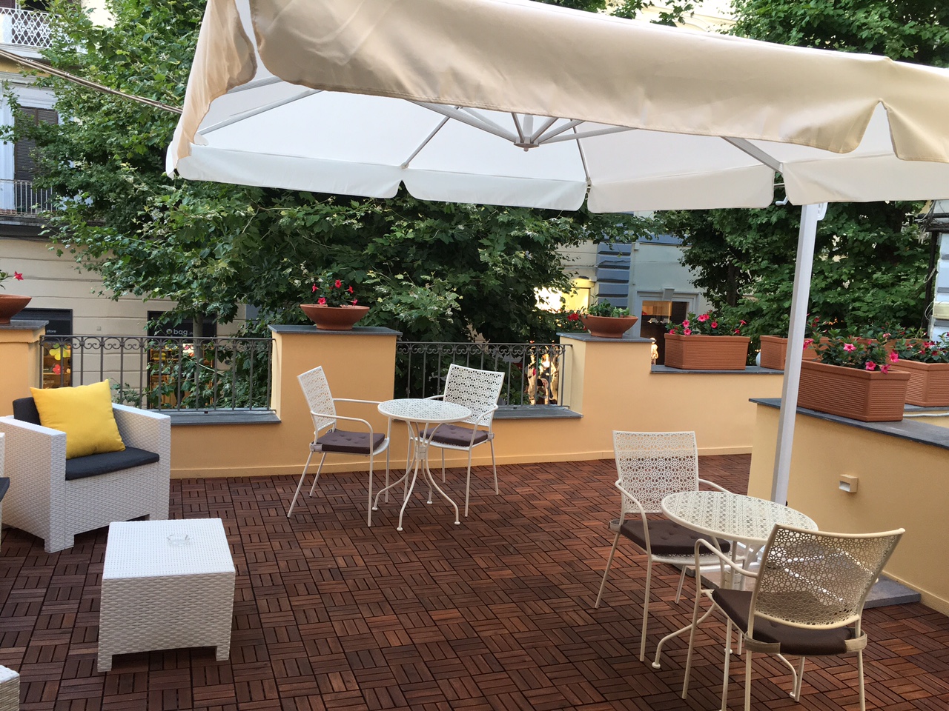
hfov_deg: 61.7
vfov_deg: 48.2
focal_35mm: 29
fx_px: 795
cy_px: 356
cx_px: 474
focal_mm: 4.15
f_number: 2.2
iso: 40
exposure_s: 1/100
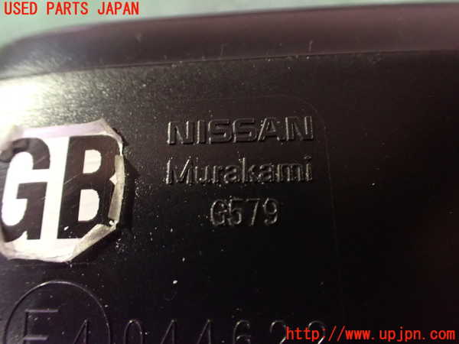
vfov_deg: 46.8
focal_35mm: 30
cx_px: 230
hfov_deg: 60.0
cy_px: 172
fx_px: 398
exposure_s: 1/30
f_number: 2.3
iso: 1250
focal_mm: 5.4
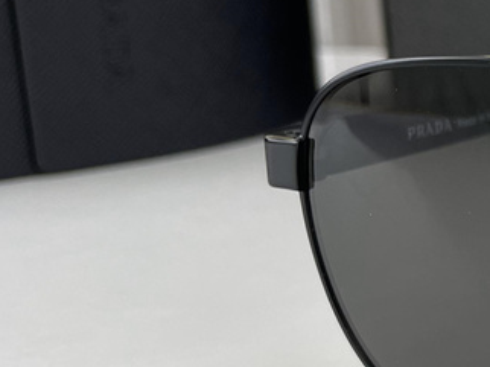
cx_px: 849
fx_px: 1372
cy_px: 297
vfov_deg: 15.1
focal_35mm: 97
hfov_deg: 17.1
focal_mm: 4.2
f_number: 1.6
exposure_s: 1/135
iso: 32
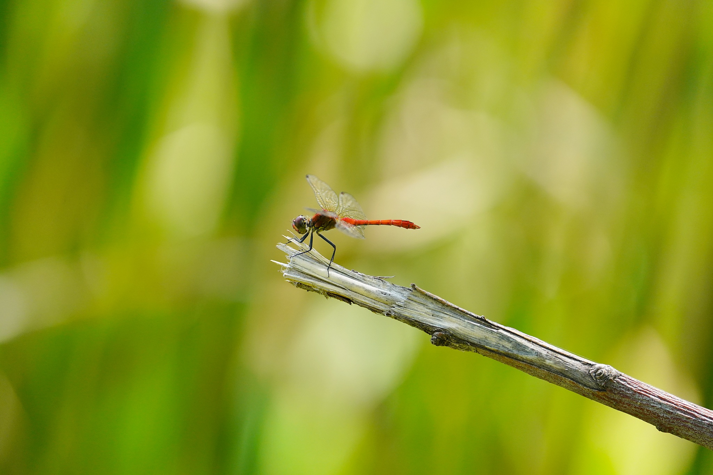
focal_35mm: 541
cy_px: 238
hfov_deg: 3.8
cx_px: 356
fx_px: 10713
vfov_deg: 2.5
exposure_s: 1/2000
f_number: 6.3
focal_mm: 541
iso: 2500
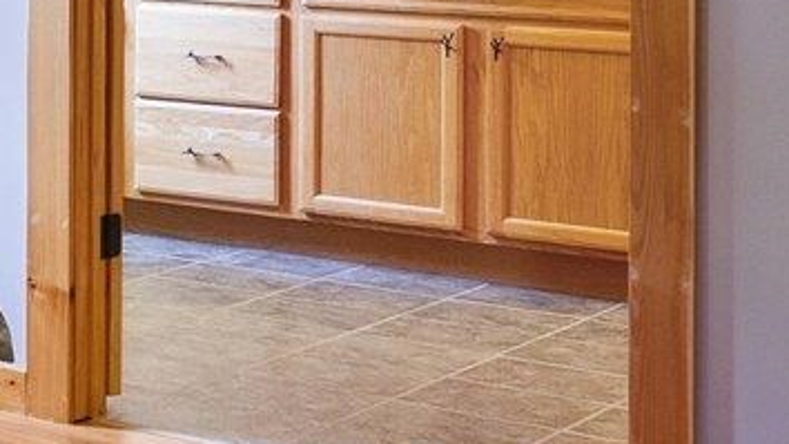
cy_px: -151
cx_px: -874
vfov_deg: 12.1
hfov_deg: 16.0
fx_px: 2029
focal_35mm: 97
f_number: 10
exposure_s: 1/3
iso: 640
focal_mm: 16
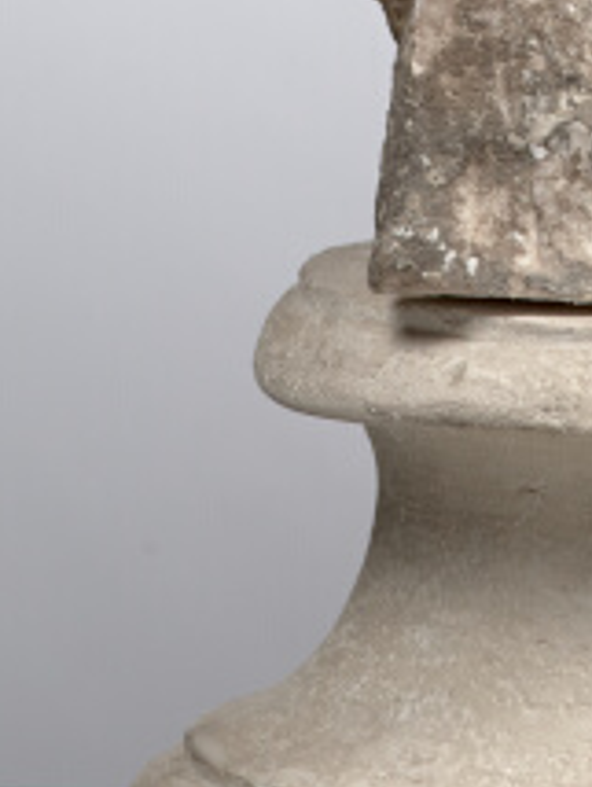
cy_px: -1112
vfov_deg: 4.9
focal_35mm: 392
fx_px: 8921
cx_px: 621
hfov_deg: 3.8
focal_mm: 80
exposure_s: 1/60
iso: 200
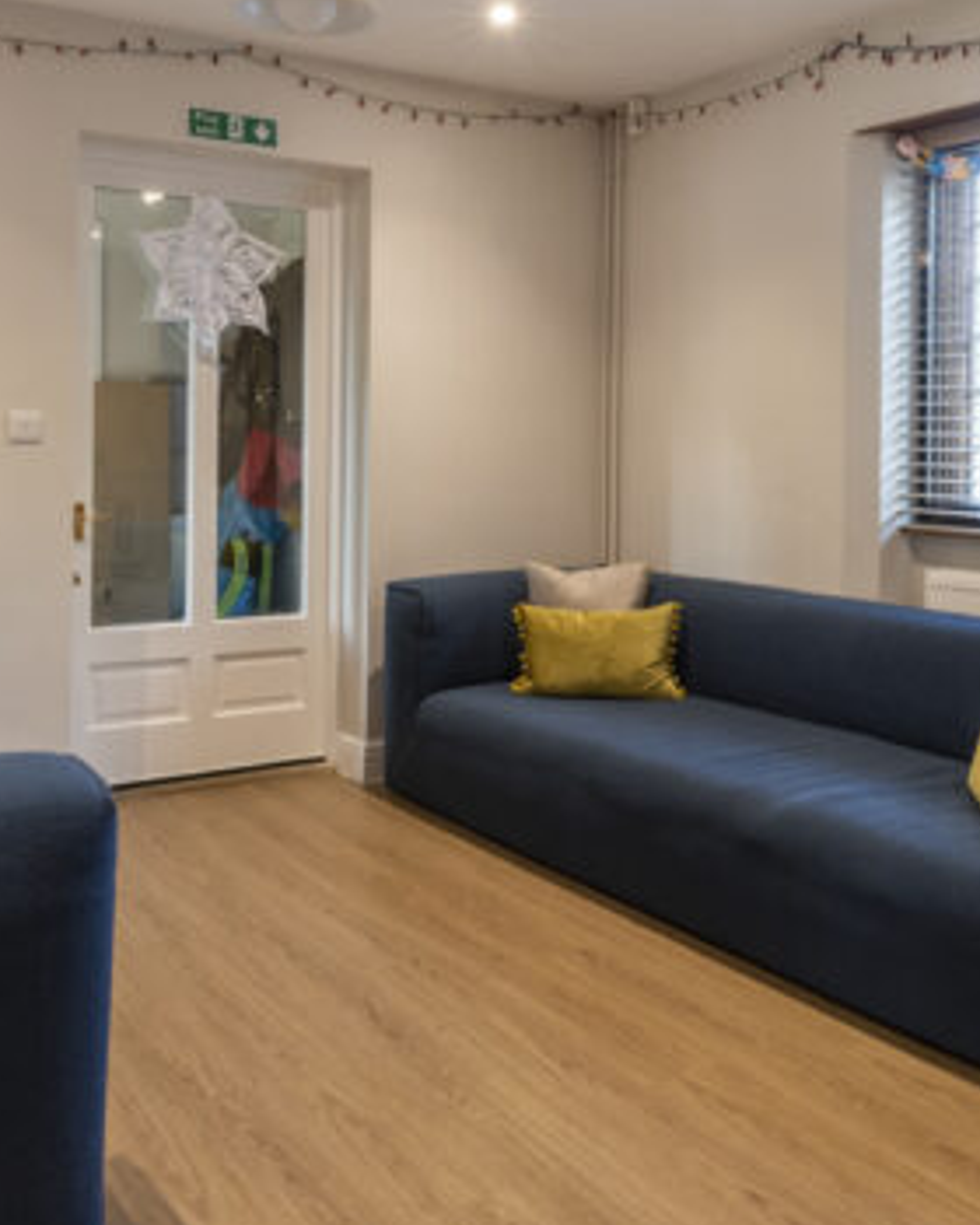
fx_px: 1196
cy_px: 467
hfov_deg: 44.5
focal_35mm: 33
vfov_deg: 53.7
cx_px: 476
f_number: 22
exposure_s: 1.6
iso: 200
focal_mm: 16
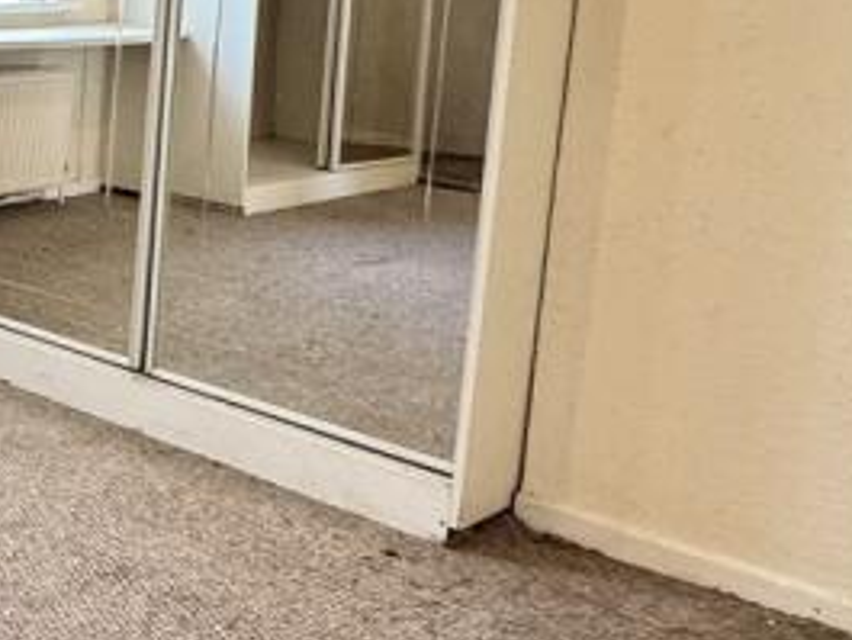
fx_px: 1330
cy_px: 93
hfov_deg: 26.7
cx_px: -392
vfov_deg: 26.4
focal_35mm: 54
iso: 500
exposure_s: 1/60
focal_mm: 2.22
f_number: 2.2
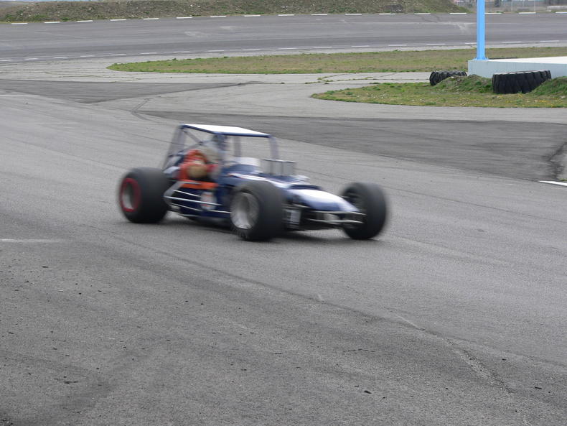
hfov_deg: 18.9
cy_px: 213
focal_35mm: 104
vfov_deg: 14.2
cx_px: 284
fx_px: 1704
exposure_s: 1/160
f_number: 4
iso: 80
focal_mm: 17.2
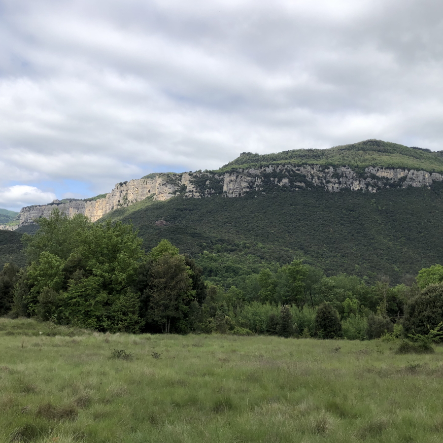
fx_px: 492
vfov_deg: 48.5
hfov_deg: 48.4
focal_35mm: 34
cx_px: 243
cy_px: 221
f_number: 1.8
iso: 20
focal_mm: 3.99
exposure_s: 1/2183
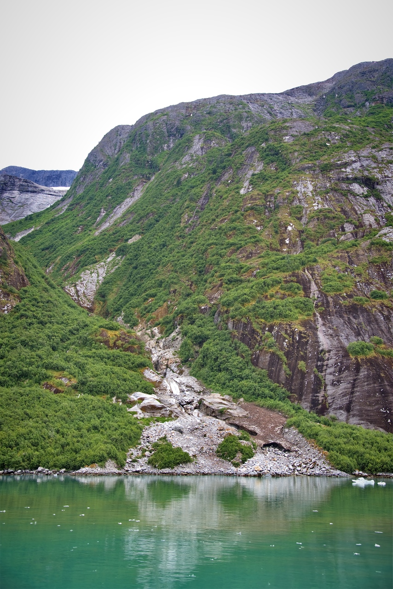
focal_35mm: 34
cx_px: 196
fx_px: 556
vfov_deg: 55.8
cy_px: 294
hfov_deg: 38.9
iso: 100
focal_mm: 34
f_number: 5
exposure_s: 1/100
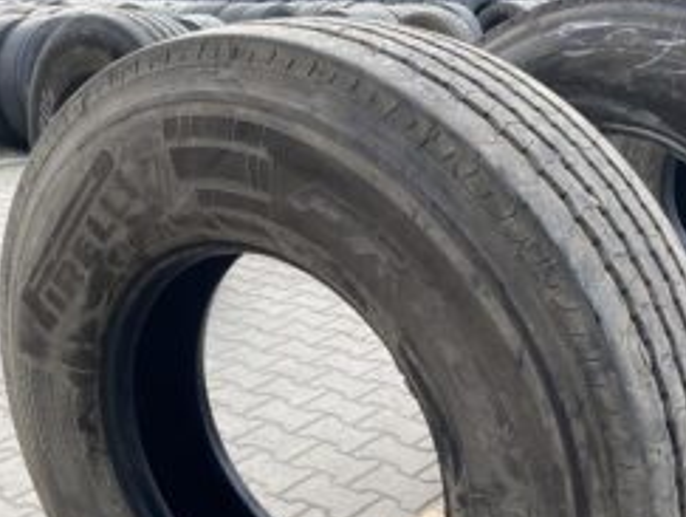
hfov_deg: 40.9
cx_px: 263
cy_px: 422
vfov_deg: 30.7
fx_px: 913
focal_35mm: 46
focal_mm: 4.25
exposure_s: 1/124
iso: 32
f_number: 1.8
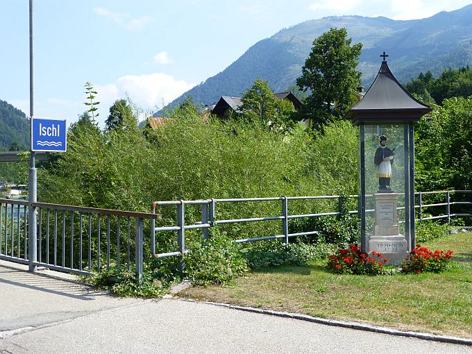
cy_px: 177
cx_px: 236
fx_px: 695
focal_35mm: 51
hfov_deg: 37.5
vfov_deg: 28.6
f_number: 4.4
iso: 100
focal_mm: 9
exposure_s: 1/500
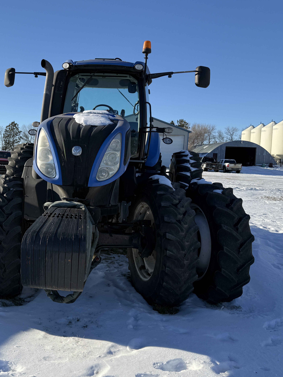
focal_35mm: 33
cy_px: 187
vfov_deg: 55.3
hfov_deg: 42.1
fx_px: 360
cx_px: 83
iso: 80
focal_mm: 6.76
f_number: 1.78
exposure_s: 1/4673
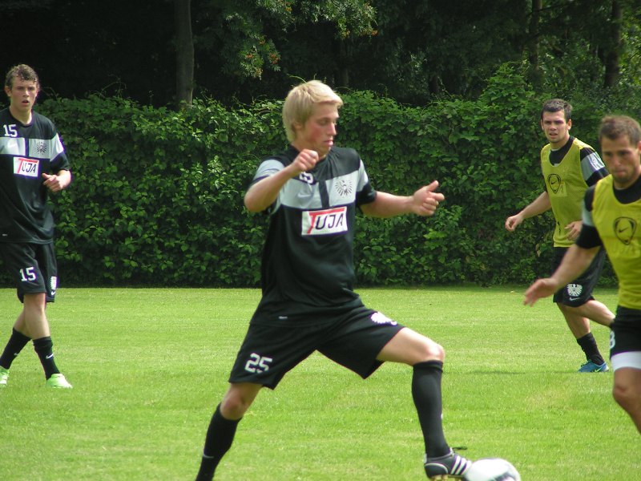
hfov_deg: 5.2
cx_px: 320
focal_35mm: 380
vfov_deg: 3.9
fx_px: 7037
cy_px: 240
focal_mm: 58
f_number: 3.5
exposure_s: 1/500
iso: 50
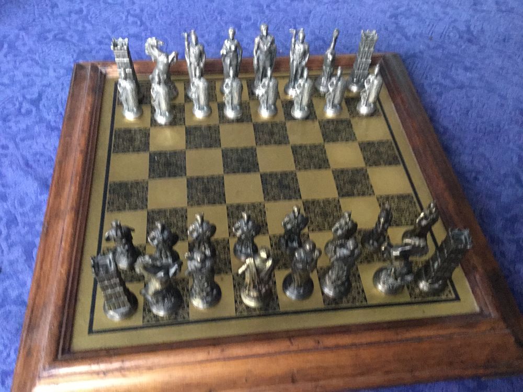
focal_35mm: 31
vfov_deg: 45.4
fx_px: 468
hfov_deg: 58.4
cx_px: 262
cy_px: 196
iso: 400
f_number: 2.4
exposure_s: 1/17
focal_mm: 3.3
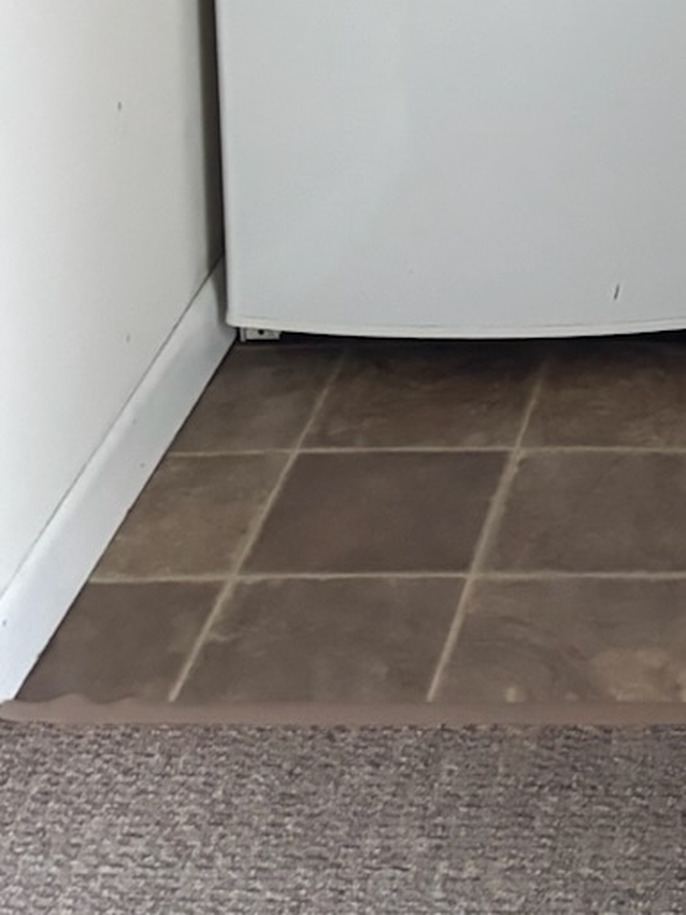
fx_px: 2748
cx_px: 1000
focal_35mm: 104
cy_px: -827
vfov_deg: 15.6
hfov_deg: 13.5
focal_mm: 5.96
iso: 400
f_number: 1.6
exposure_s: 1/40
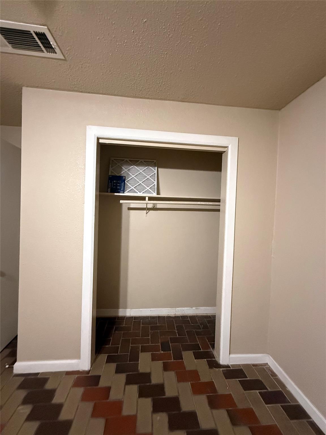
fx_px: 176
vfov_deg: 102.1
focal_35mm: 14
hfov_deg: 85.7
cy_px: 218
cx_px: 163
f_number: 2.2
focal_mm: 2.22
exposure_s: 1/60
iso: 1000
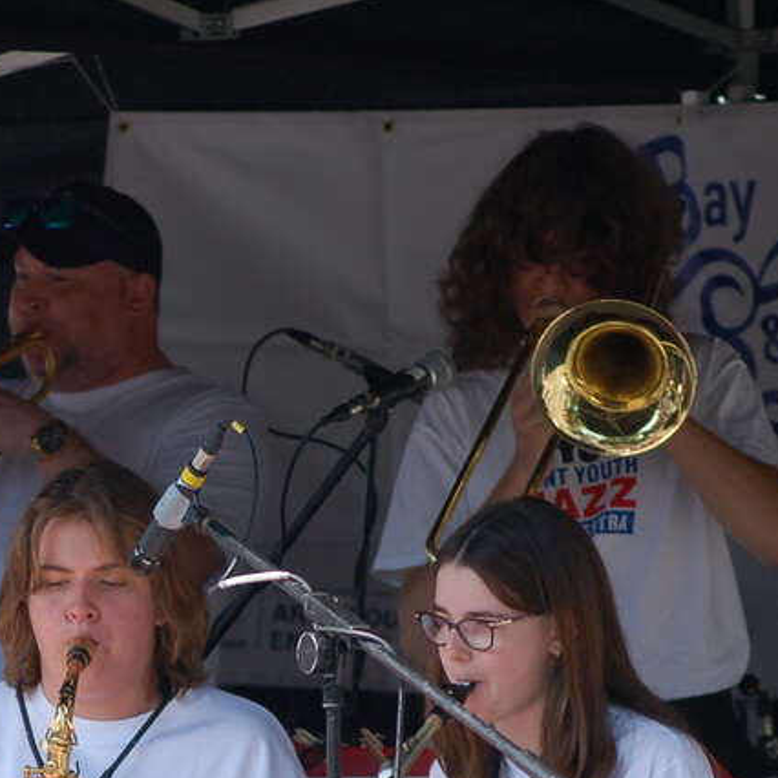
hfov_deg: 4.0
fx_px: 11010
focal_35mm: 433
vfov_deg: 4.0
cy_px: 602
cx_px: 126
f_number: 5
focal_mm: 145
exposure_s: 1/800
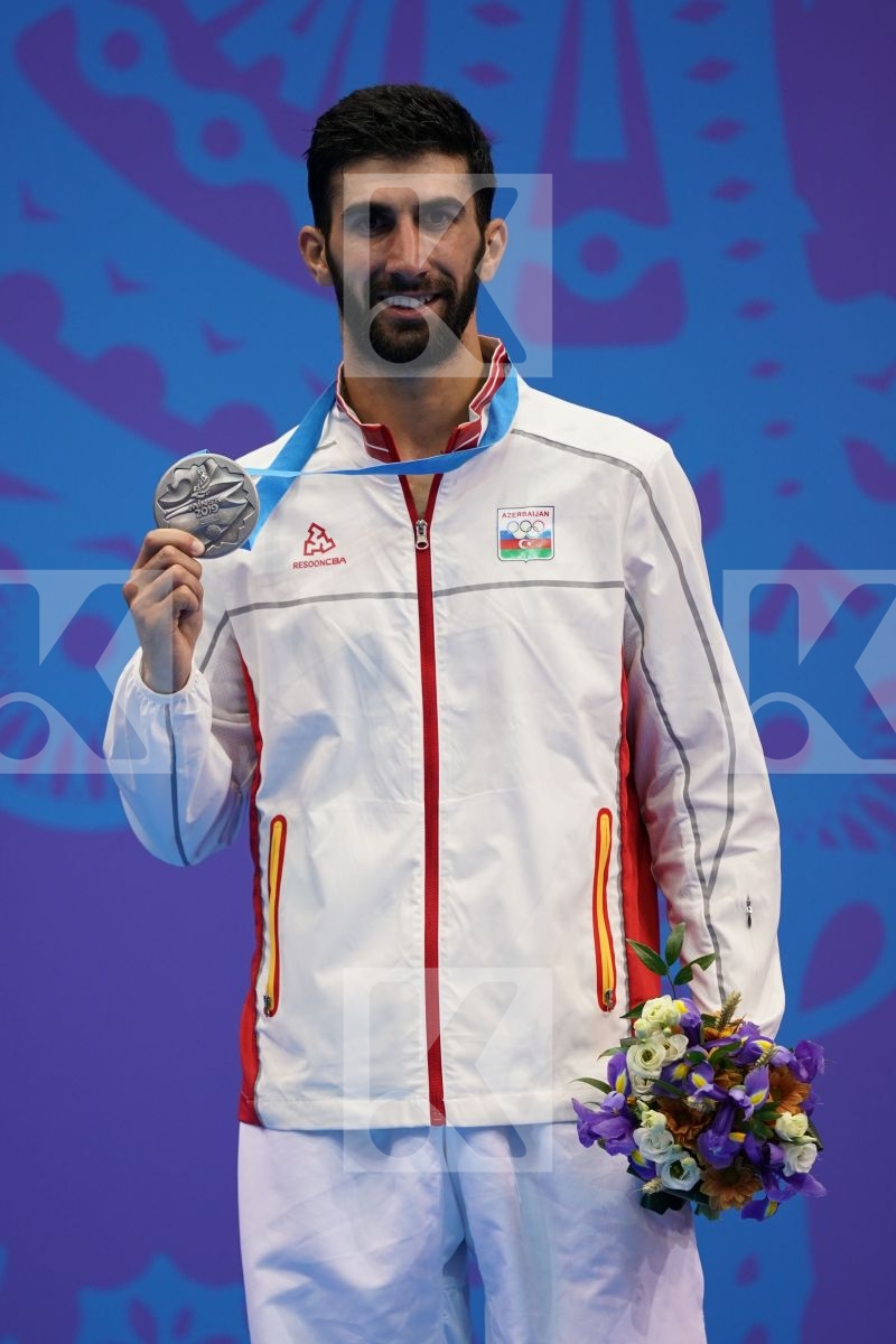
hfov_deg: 2.3
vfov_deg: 3.4
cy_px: 672
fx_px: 22398
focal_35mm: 600
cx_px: 448
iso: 500
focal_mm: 400
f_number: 2.8
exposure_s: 1/500
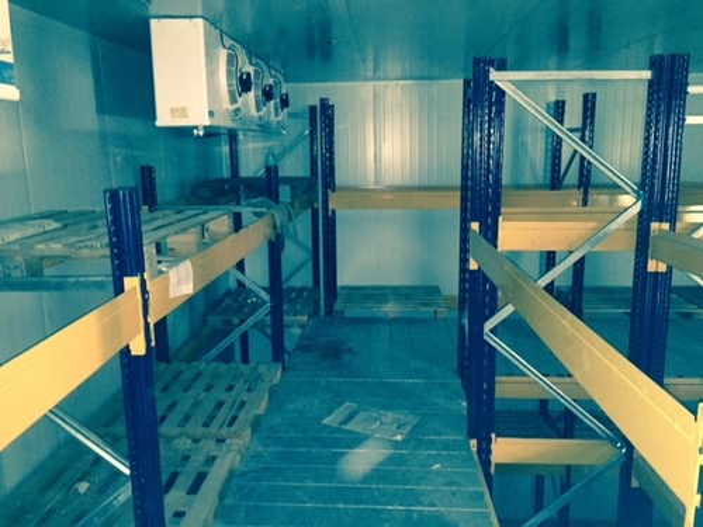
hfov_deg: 61.7
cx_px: 352
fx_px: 589
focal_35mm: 29
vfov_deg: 48.2
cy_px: 264
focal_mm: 4.15
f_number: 2.2
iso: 800
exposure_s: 1/16
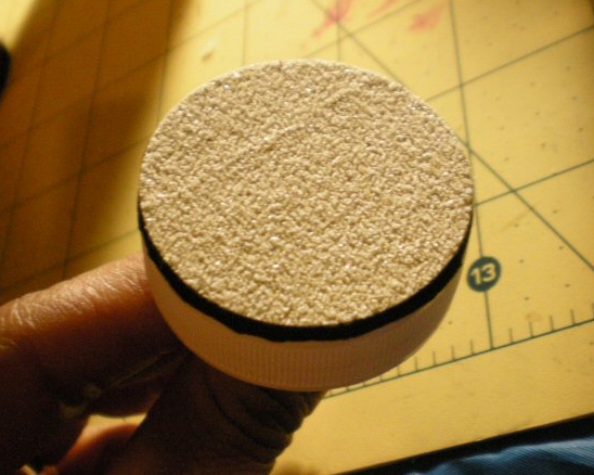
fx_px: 914
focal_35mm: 52
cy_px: 206
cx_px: 309
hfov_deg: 36.0
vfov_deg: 29.1
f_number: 3.1
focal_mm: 6.3
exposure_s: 1/31.3
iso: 400
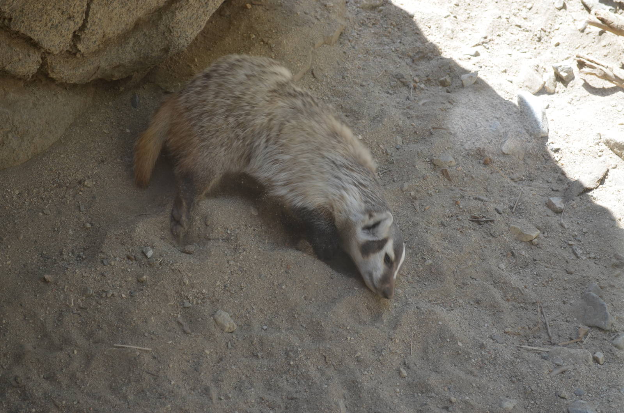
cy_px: 206
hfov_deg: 29.3
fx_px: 1194
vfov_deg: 19.6
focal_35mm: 69
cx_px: 312
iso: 200
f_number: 6.3
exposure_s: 1/160
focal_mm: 46
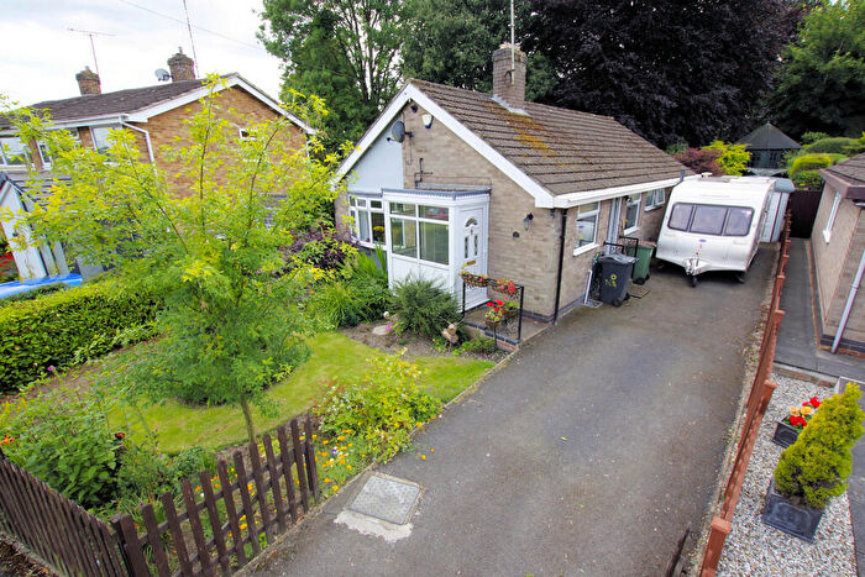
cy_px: 288
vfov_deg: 77.4
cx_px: 432
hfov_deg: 100.4
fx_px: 360
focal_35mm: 15
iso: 200
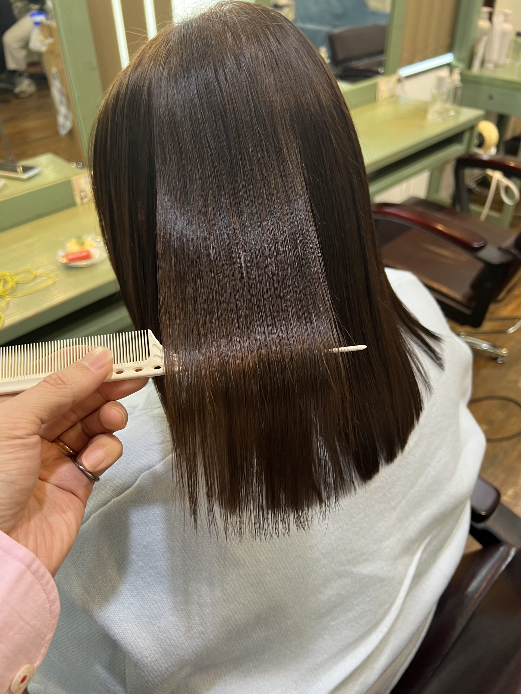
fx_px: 522
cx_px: 260
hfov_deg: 53.1
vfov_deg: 67.3
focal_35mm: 26
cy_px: 347
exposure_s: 1/50
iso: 80
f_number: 1.5
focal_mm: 5.7
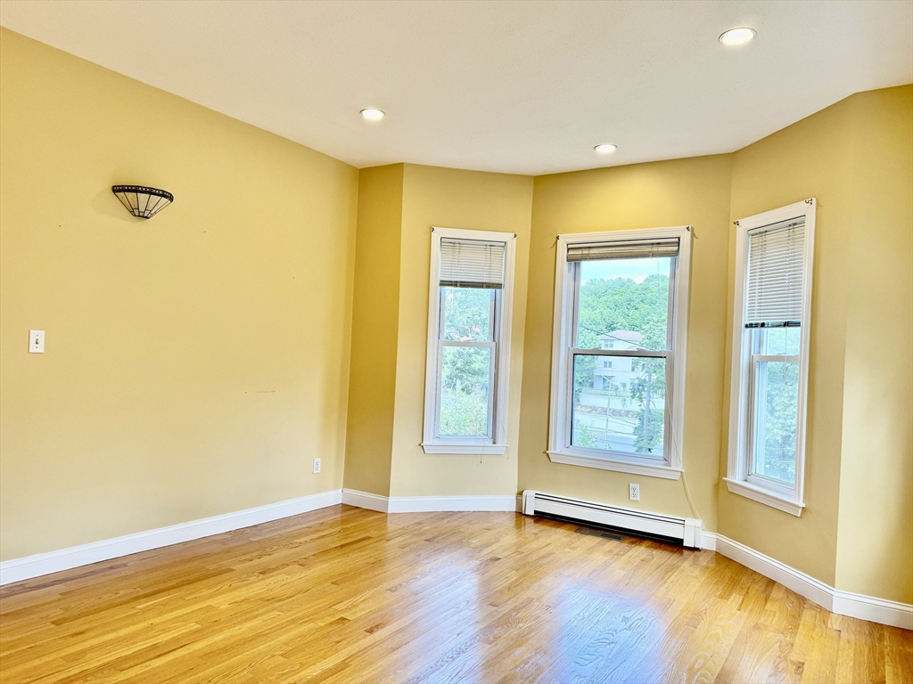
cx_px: 456
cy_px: 342
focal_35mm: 24
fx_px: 633
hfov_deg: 71.6
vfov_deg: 56.8
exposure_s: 1/169
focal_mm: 6.76
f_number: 1.78
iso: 100
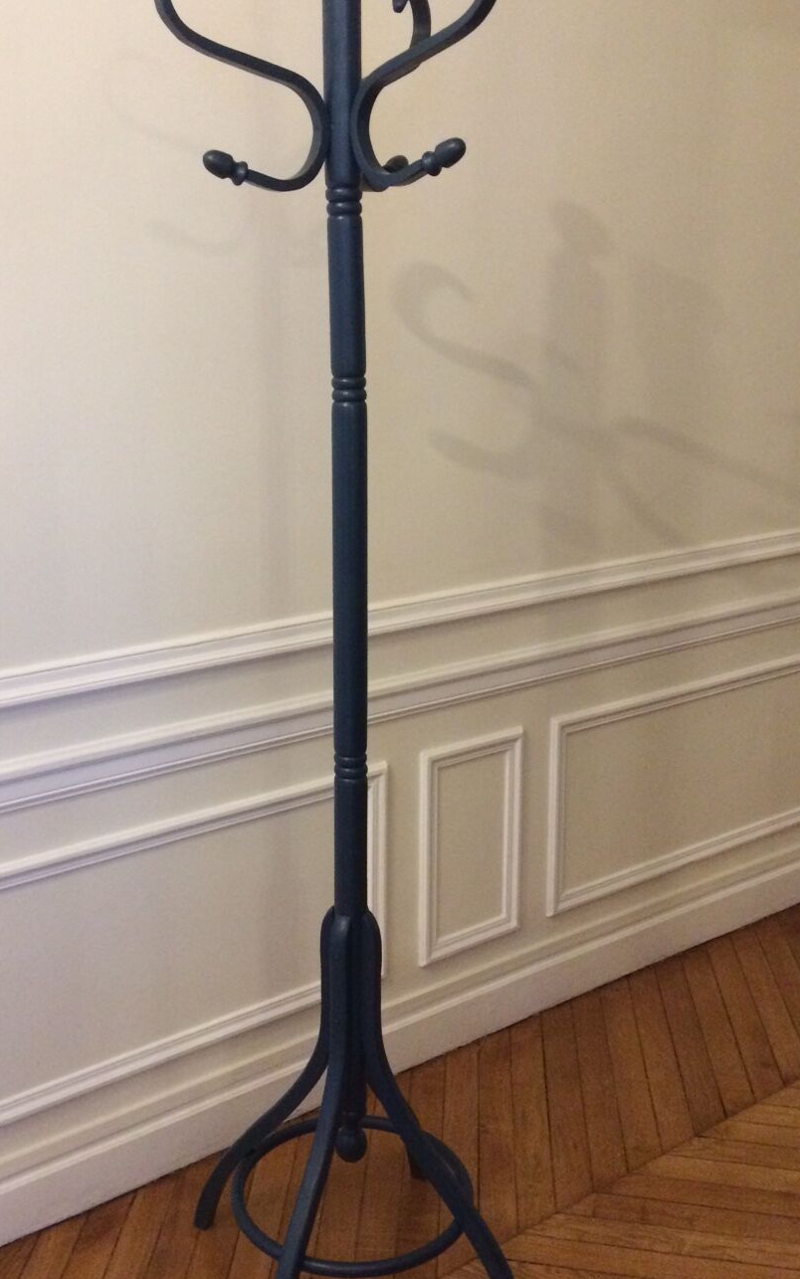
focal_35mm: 39
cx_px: 336
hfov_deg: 32.7
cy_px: 605
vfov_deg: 50.4
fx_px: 1360
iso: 320
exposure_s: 1/25
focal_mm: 4.15
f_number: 2.2
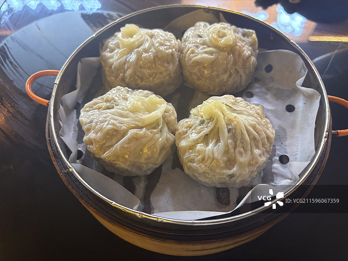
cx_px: 174
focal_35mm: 26
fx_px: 261
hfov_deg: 67.3
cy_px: 130
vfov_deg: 53.1
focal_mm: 5.96
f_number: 1.6
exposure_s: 1/50
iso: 250
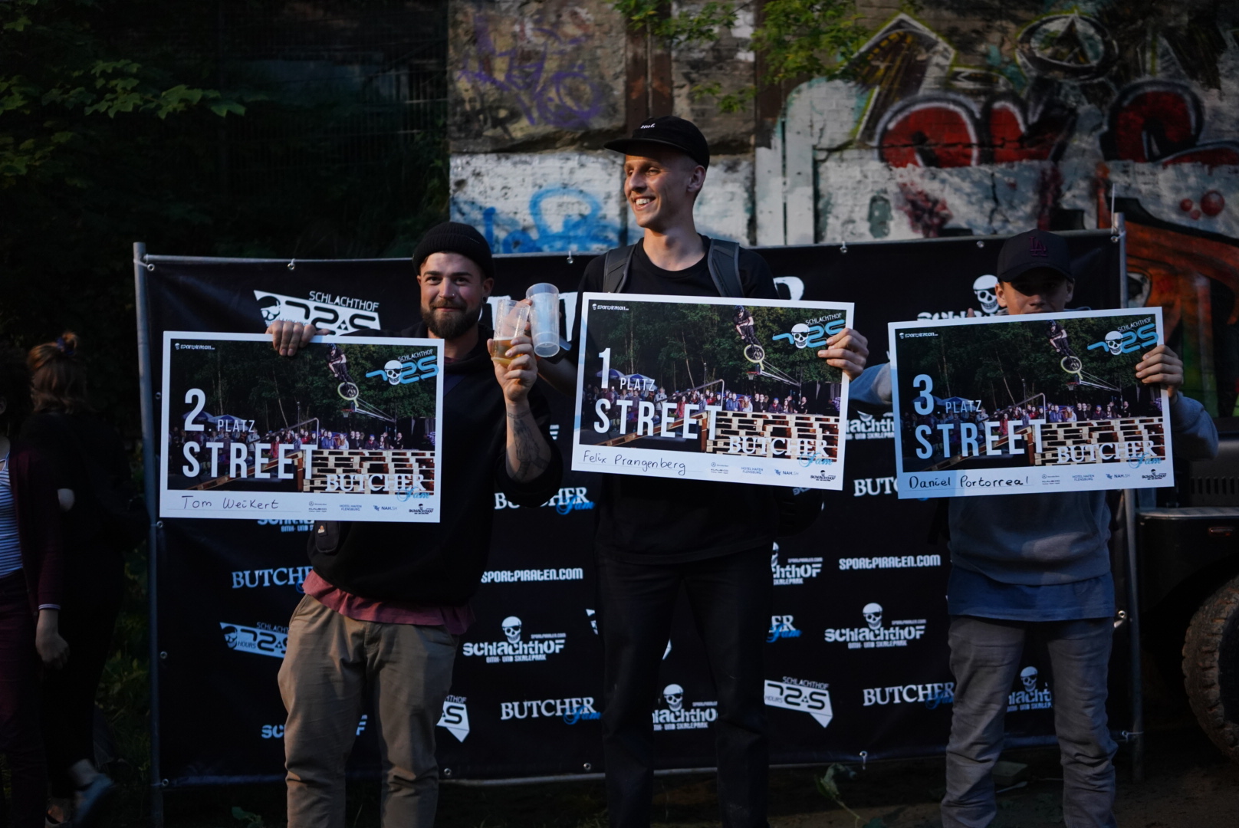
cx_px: 620
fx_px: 1205
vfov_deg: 37.9
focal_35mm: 35
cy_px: 414
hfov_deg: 54.4
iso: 3200
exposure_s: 1/100
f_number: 2.8
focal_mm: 35
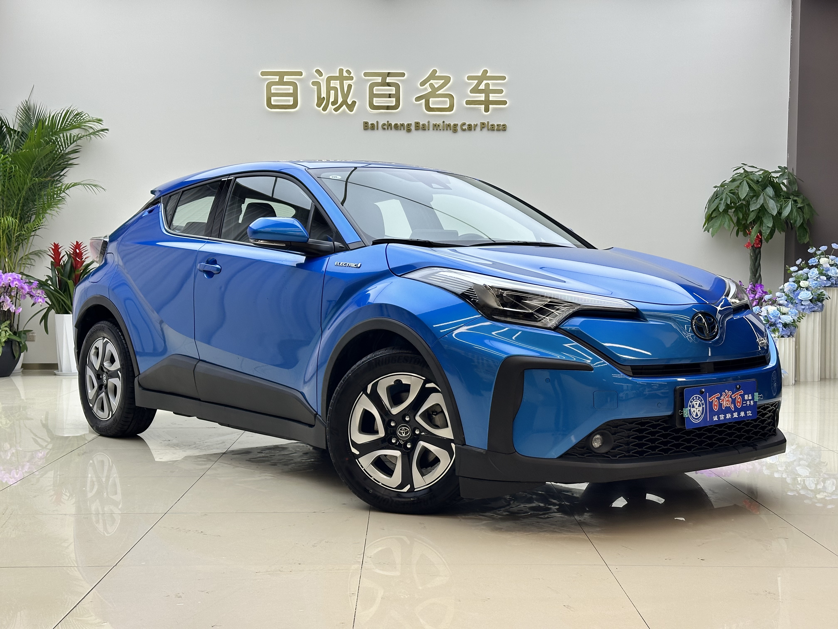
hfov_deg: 39.7
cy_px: 314
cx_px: 419
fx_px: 1162
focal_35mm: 48
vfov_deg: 30.3
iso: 64
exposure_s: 1/184
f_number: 1.78
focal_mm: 6.86
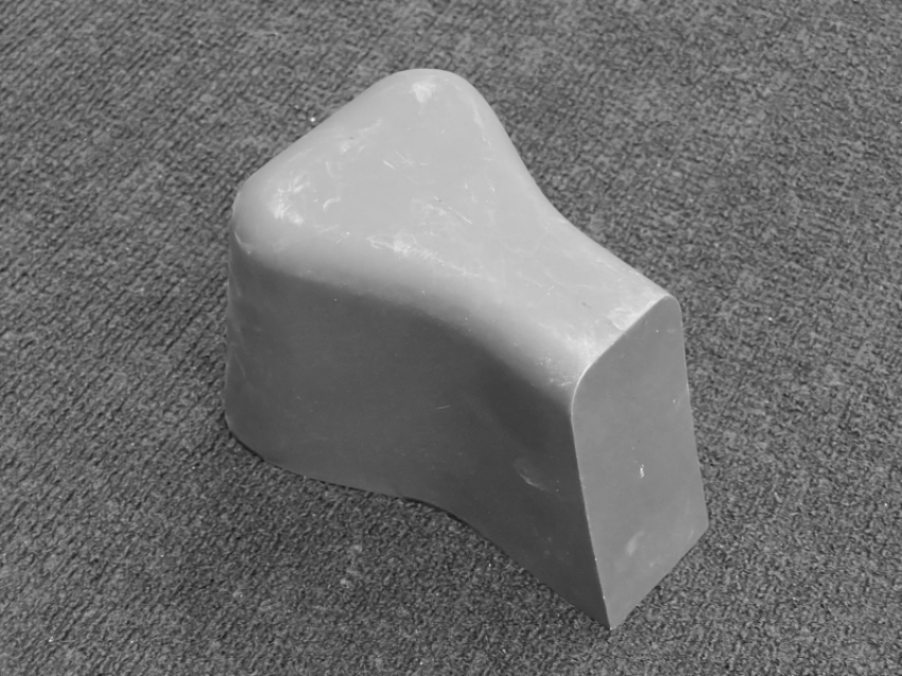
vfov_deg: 22.9
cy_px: 338
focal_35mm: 64
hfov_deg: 30.3
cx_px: 451
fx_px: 1667
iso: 800
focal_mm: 7.5
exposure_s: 1/33
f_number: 2.2
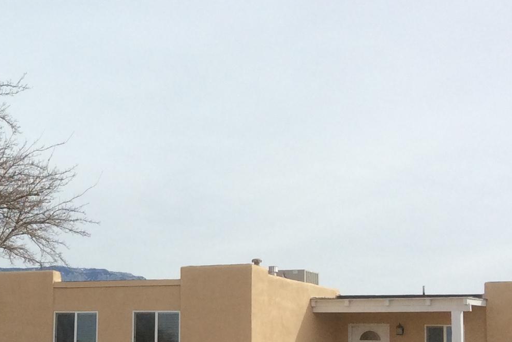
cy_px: 209
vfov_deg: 15.7
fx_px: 1237
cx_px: 67
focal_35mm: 87
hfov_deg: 22.9
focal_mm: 3.3
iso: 32
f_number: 2.4
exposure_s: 1/2288
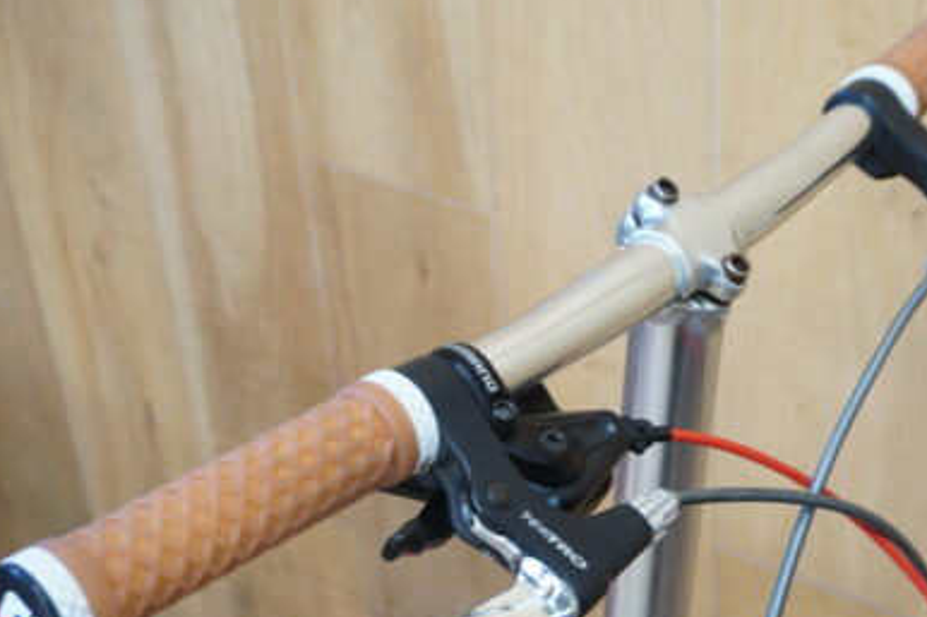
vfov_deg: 19.4
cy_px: 402
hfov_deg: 28.7
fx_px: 1802
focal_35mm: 70
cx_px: 615
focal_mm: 30
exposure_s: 1/40
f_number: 5
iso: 640
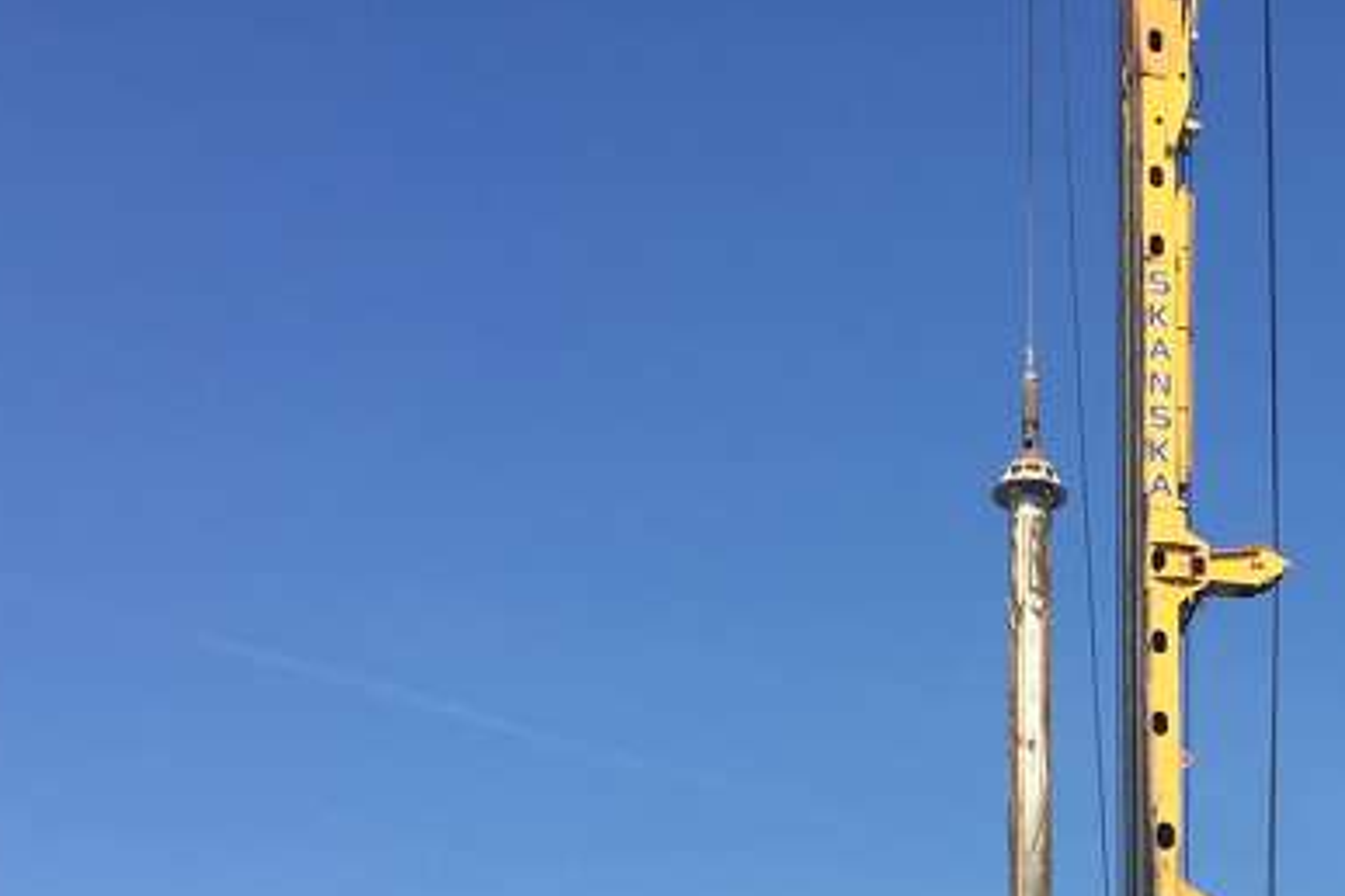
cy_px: 1292
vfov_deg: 16.2
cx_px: 1185
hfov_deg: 25.3
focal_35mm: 78
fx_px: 2914
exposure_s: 1/2083
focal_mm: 4.15
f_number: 2.2
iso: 32
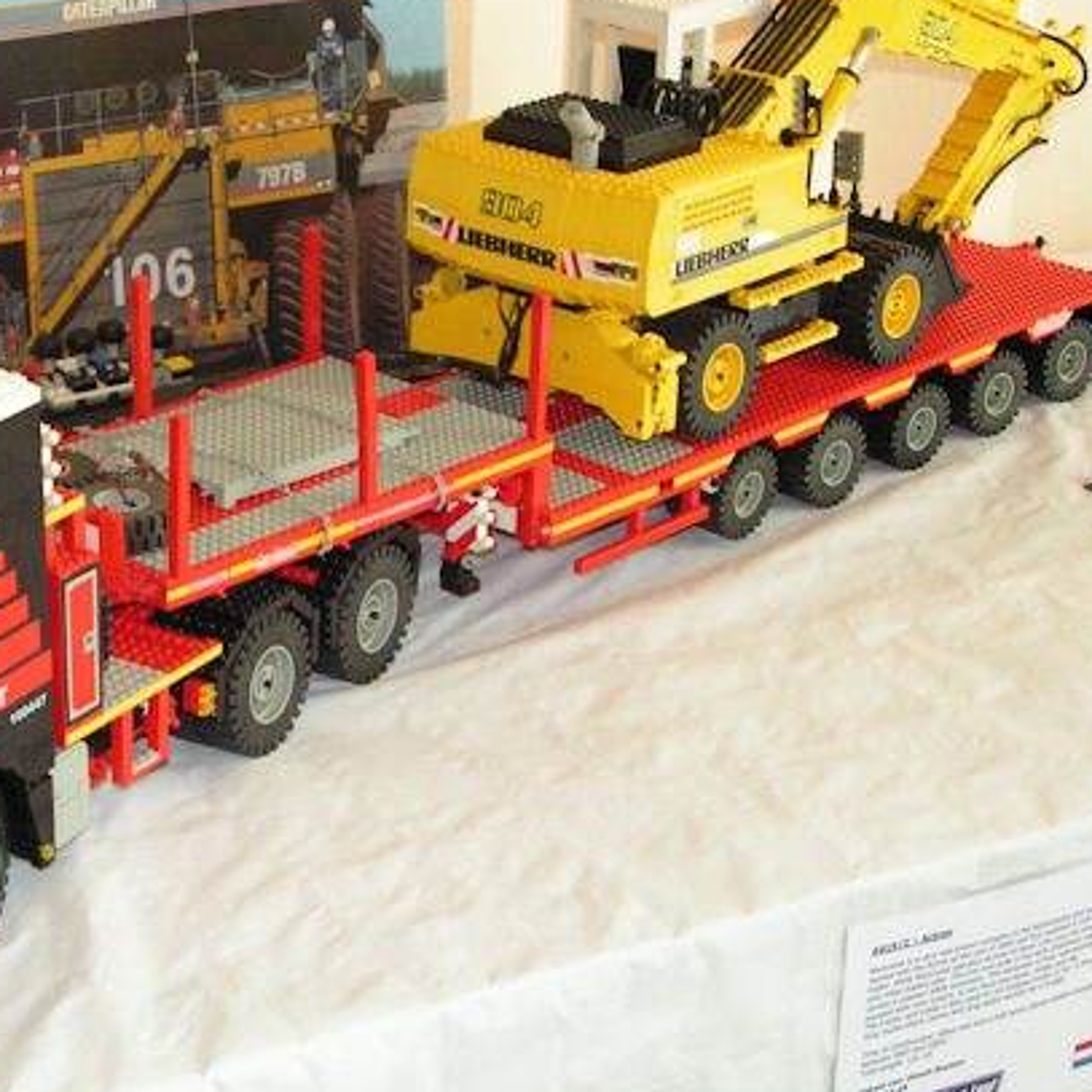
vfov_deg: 21.6
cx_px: 322
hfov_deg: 21.5
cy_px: 474
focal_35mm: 80
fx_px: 2855
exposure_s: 1/60
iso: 200
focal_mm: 9
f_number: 3.2
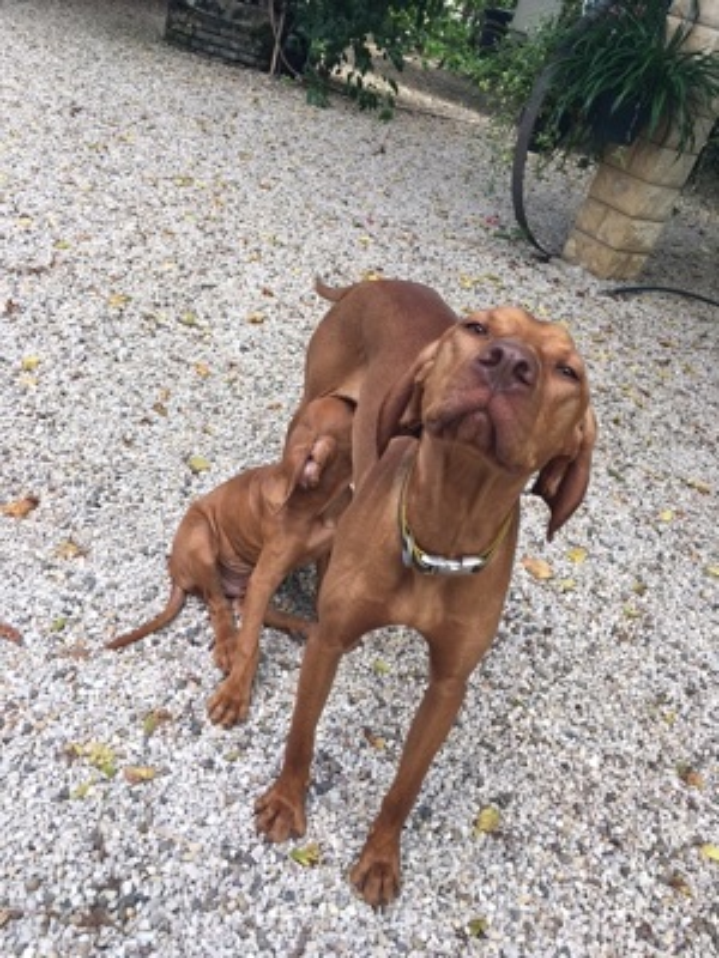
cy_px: 479
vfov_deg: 61.7
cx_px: 360
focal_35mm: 29
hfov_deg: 48.2
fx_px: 803
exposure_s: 1/114
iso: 25
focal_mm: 4.15
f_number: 2.2
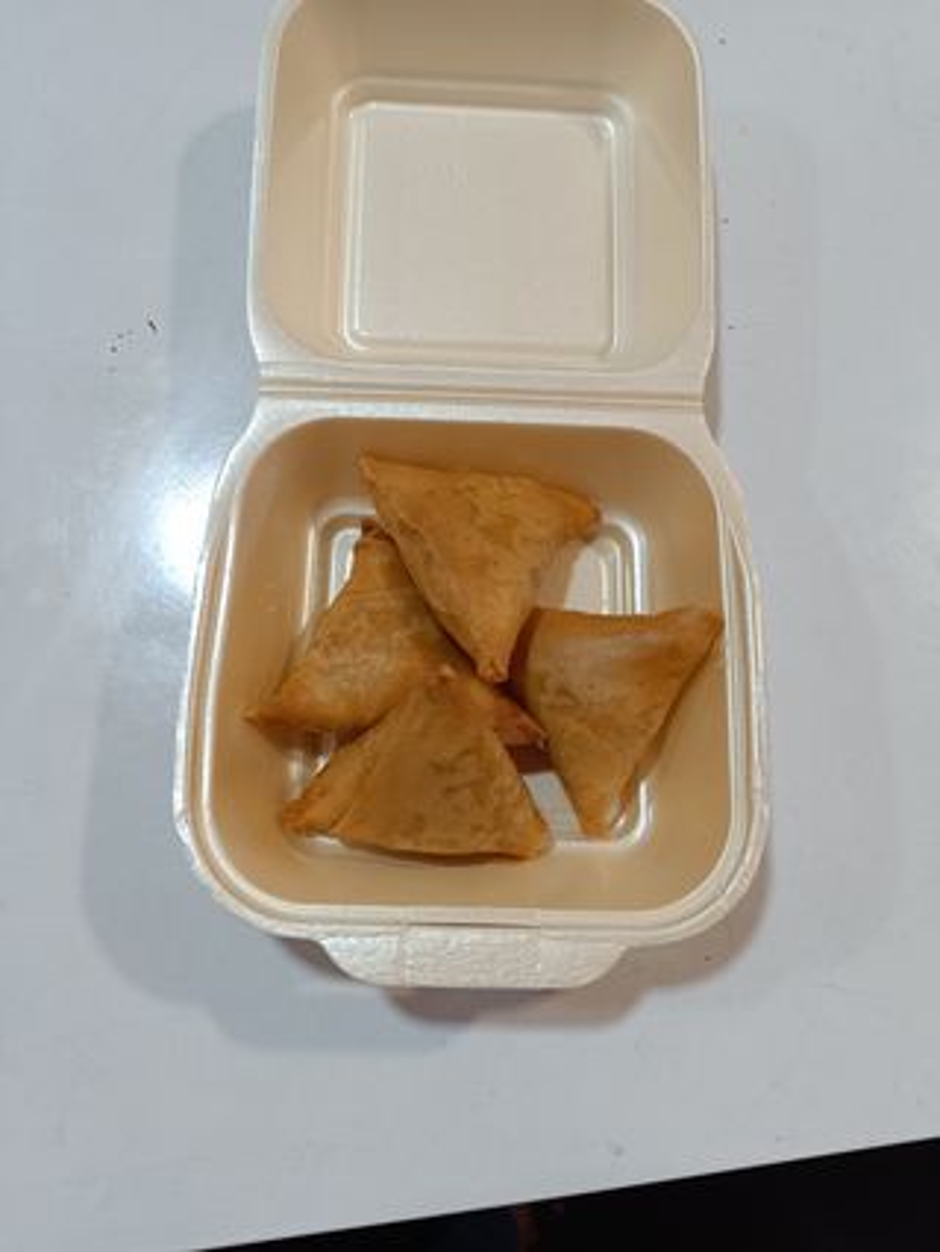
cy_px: 626
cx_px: 470
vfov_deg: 71.6
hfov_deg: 56.9
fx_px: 868
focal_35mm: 24
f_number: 1.88
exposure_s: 1/101
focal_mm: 5.59
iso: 534
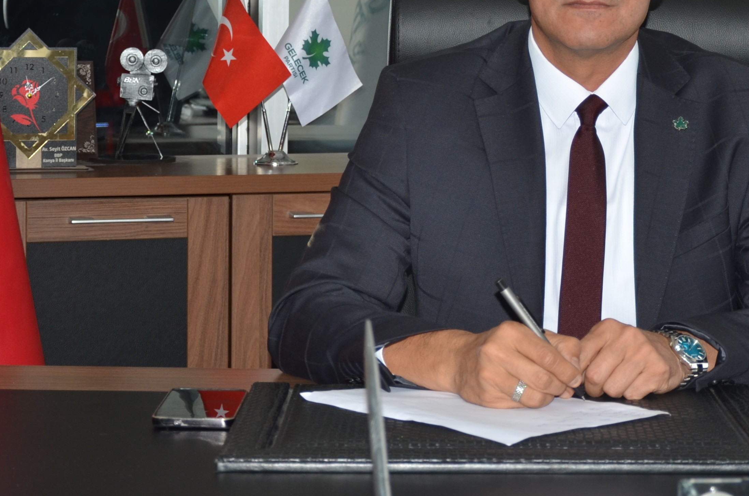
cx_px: 508
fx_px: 2097
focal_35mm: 101
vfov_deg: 13.4
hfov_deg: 20.2
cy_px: 116
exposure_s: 1/60
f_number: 4.2
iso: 200
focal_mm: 30
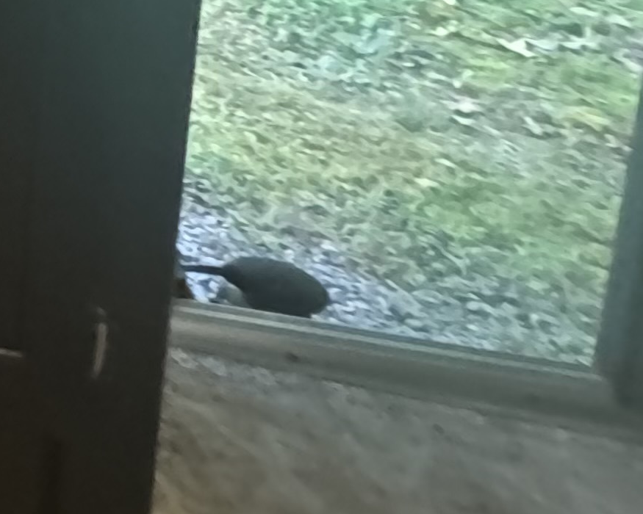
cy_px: -513
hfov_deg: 16.7
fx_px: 1199
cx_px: -791
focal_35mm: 63
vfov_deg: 17.4
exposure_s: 1/40
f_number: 2.2
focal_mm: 2.22
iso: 1600
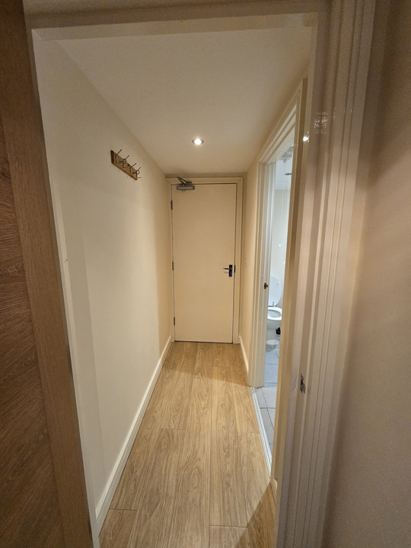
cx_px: 206
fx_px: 206
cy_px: 274
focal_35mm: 13
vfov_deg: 106.2
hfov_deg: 89.9
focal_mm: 1.7
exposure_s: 1/50
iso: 320
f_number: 2.2
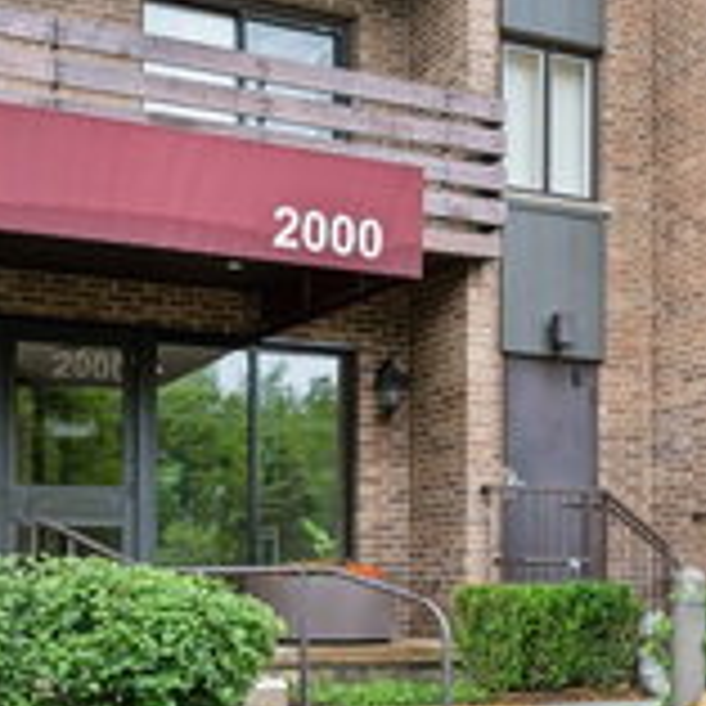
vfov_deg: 25.9
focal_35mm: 65
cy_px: 594
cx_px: 562
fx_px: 1500
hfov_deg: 26.0
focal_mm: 25
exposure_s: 1/20
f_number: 9.5
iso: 200
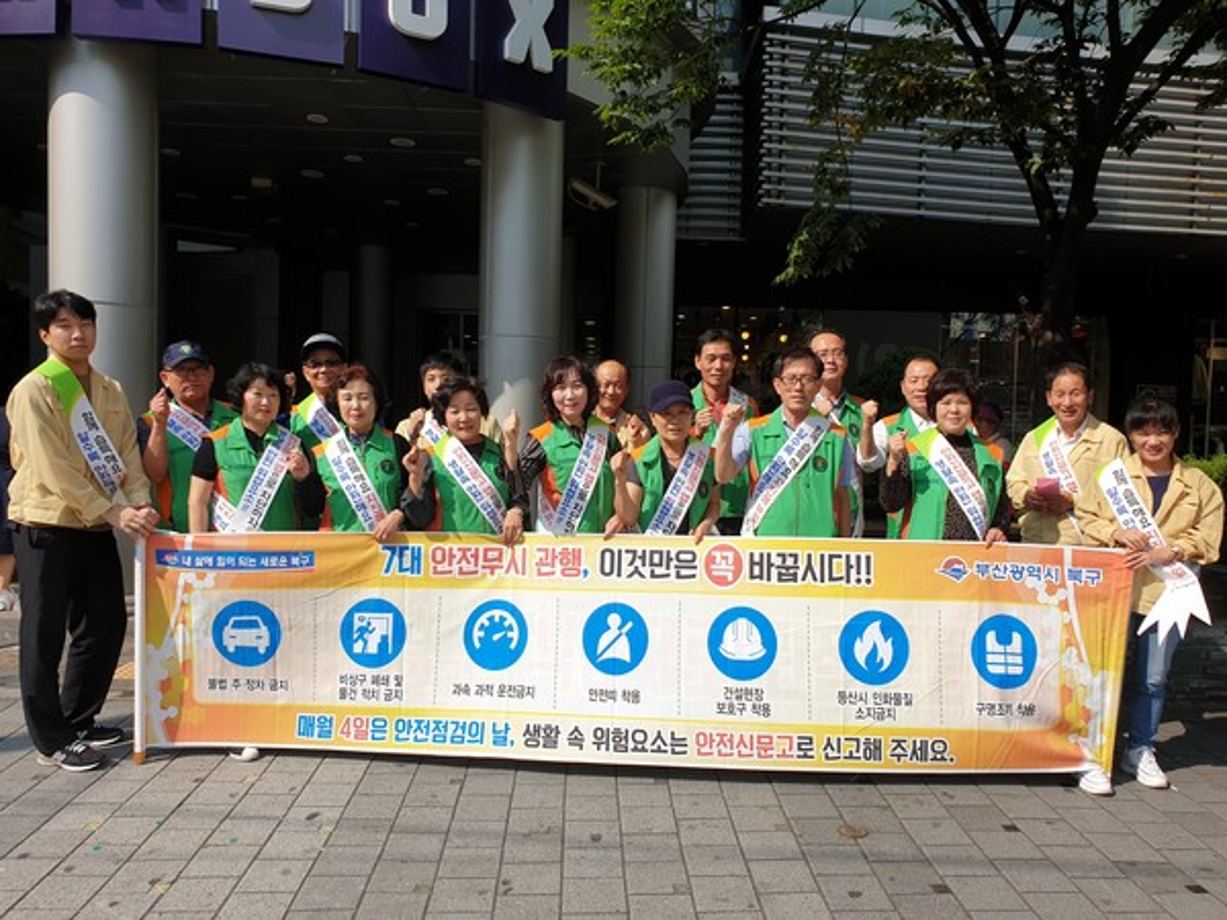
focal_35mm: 26
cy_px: 460
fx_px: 922
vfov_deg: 53.1
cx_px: 614
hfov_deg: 67.3
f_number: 2.4
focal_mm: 4.3
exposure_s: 1/1538
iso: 50
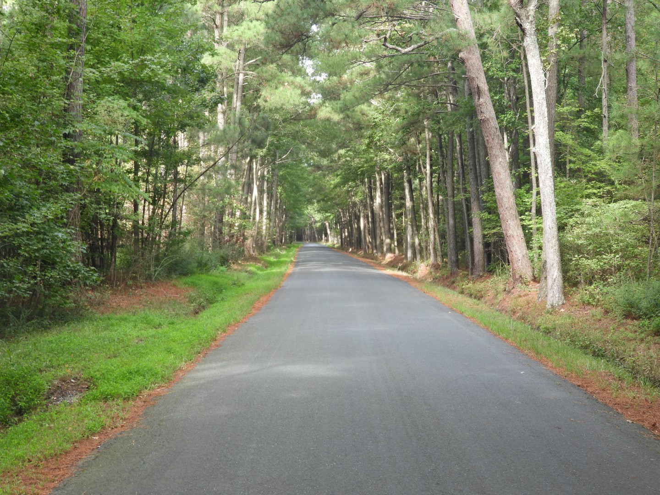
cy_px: 248
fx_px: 1335
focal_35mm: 70
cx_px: 330
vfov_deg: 21.0
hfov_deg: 27.8
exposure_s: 1/60
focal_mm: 12.5
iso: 100
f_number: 4.5
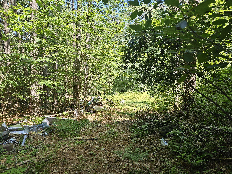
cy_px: 87
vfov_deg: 58.9
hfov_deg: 73.9
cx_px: 116
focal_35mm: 23
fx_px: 154
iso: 32
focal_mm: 6.3
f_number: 1.7
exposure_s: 1/180
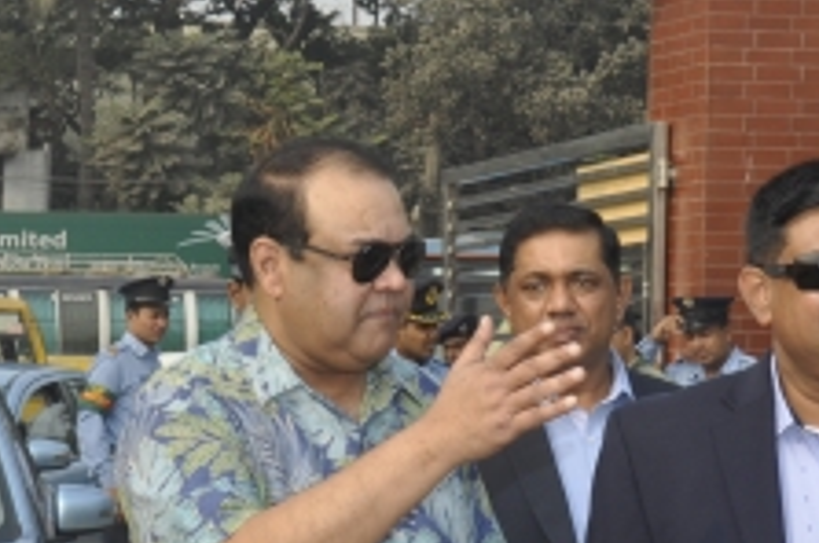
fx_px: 2999
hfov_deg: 15.3
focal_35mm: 132
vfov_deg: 10.3
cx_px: -15
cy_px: 466
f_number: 11
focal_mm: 28
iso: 320
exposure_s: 1/200
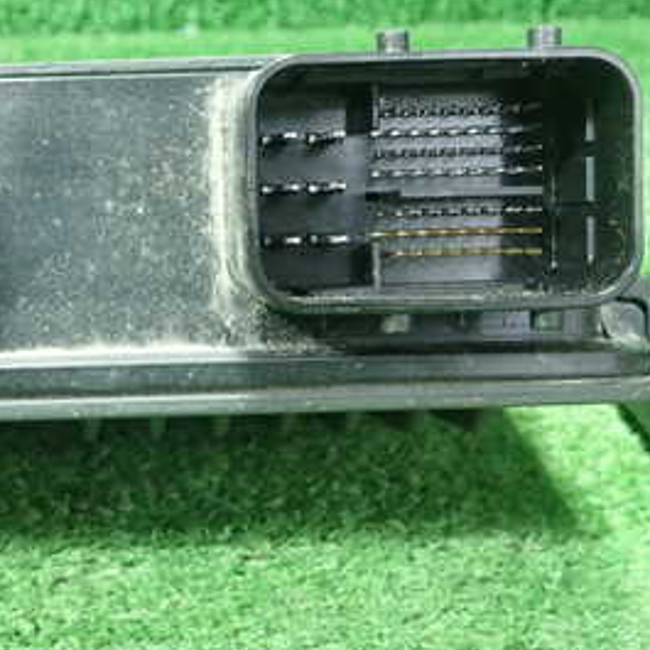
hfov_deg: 26.5
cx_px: -56
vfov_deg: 28.6
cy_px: 297
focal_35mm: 60
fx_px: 1275
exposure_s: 1/50
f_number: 2.3
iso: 800
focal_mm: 5.5
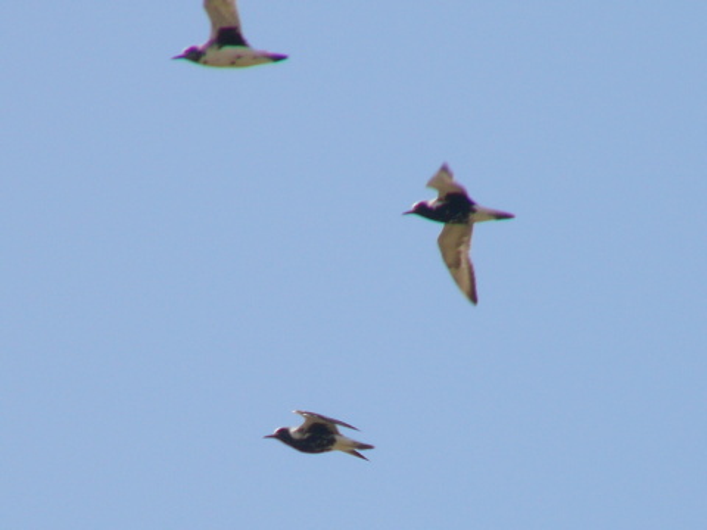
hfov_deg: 4.6
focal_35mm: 432
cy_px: 265
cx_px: 354
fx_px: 8823
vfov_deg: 3.4
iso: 50
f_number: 5.2
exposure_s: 1/400
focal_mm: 72
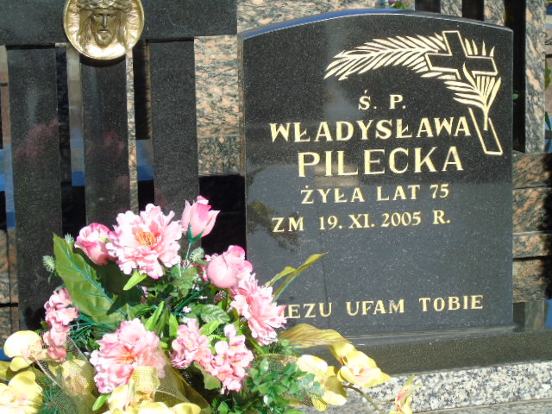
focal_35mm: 108
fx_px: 1722
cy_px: 207
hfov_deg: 18.2
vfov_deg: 13.7
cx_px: 276
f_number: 4.4
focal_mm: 19
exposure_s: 1/400
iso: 80
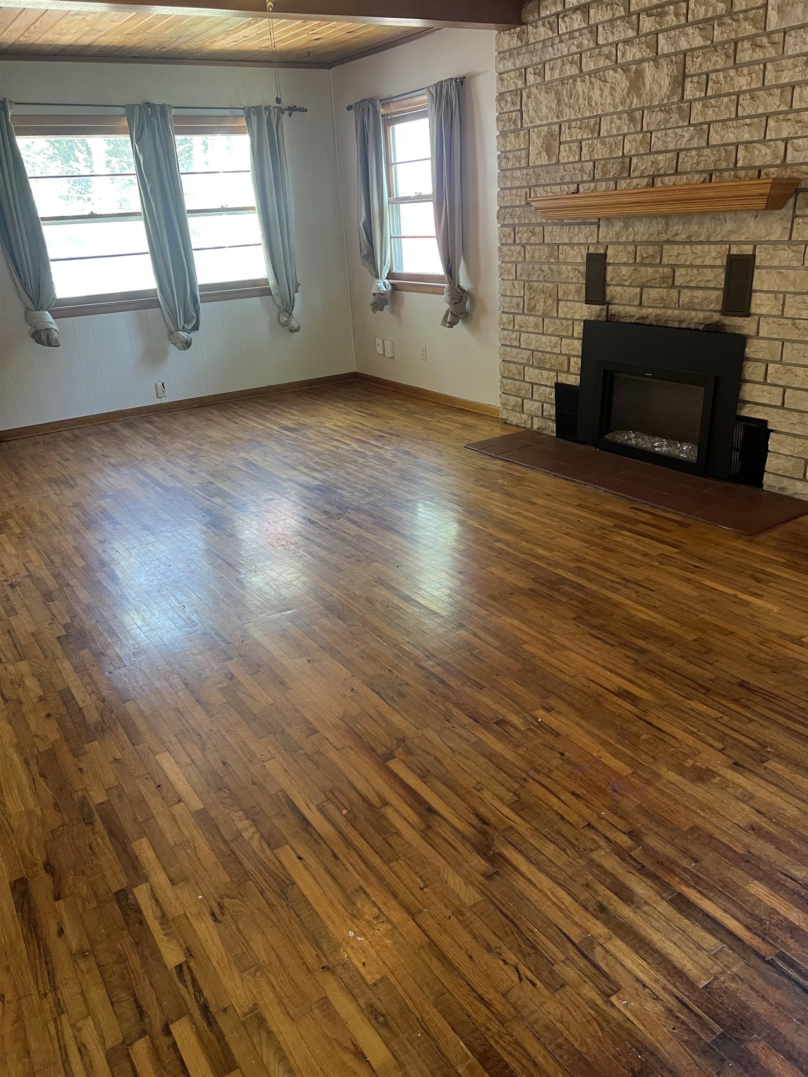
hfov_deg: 53.1
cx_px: 404
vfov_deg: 67.3
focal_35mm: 26
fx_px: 809
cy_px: 538
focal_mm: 5.7
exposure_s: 1/60
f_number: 1.5
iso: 200
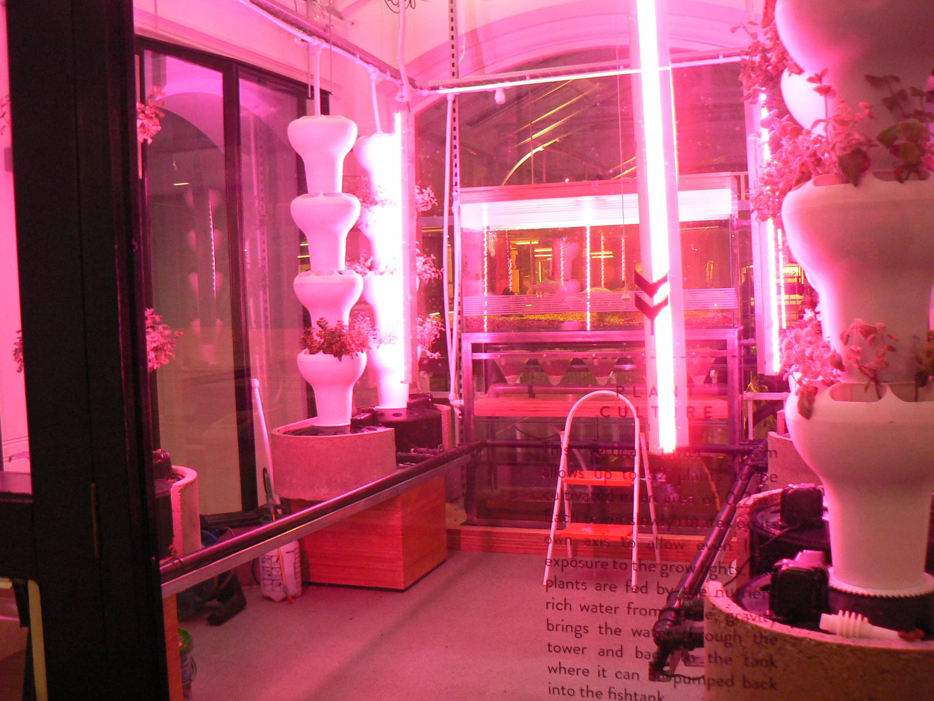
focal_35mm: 36
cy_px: 350
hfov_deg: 51.4
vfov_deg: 39.7
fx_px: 971
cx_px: 467
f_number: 2.8
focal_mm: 6
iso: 200
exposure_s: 1/30
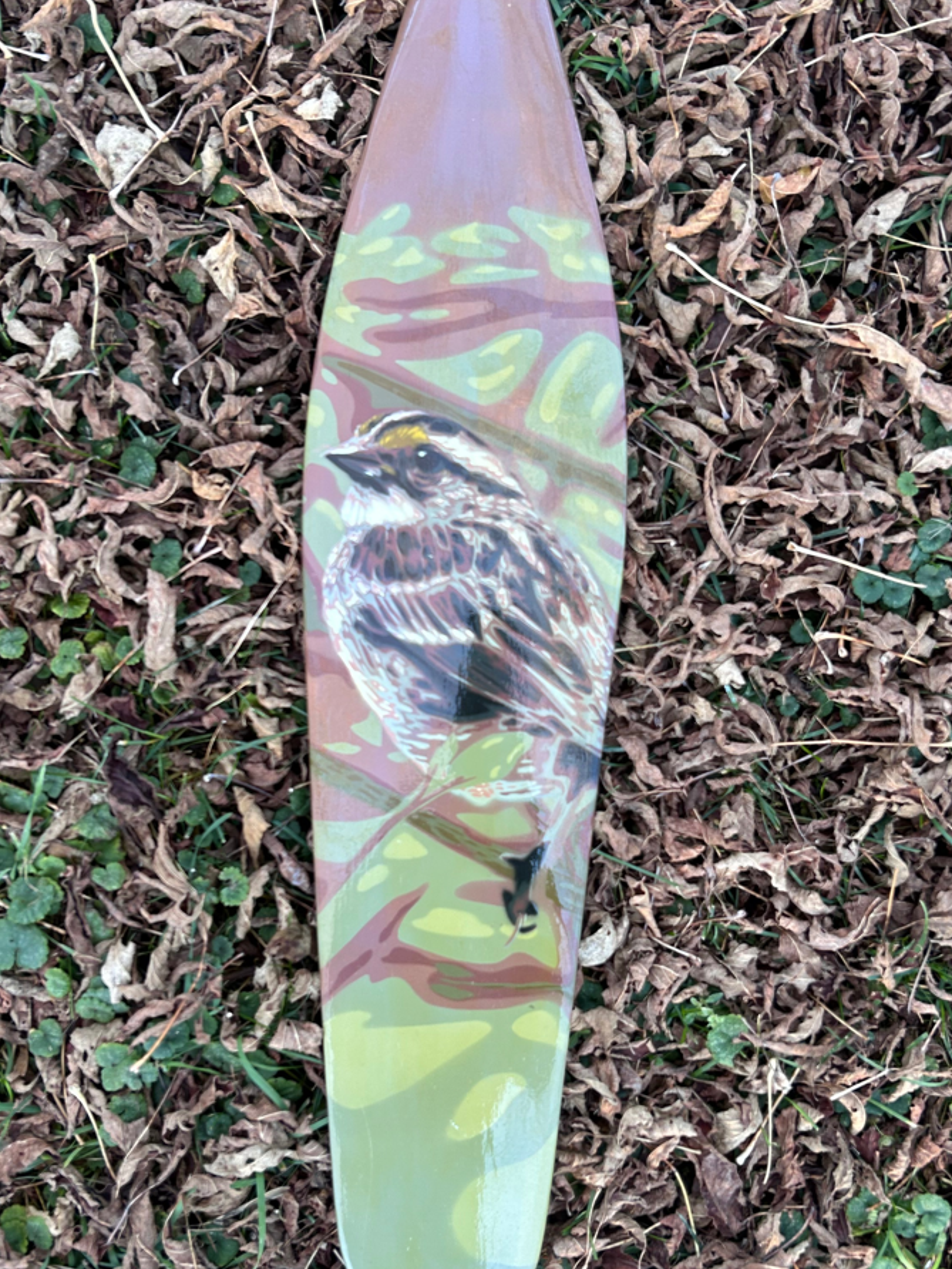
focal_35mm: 35
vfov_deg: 52.6
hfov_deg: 40.7
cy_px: 669
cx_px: 477
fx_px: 1282
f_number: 1.5
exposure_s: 1/121
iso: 80
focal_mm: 5.7
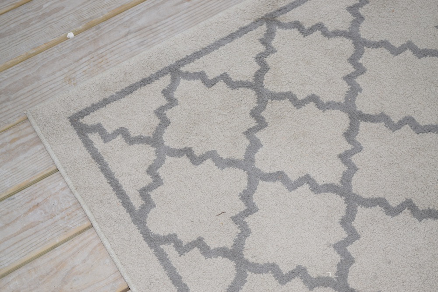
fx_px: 840
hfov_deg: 29.2
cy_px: 146
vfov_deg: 19.7
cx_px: 219
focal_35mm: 69
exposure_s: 1/125
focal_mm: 46
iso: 125
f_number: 5.6
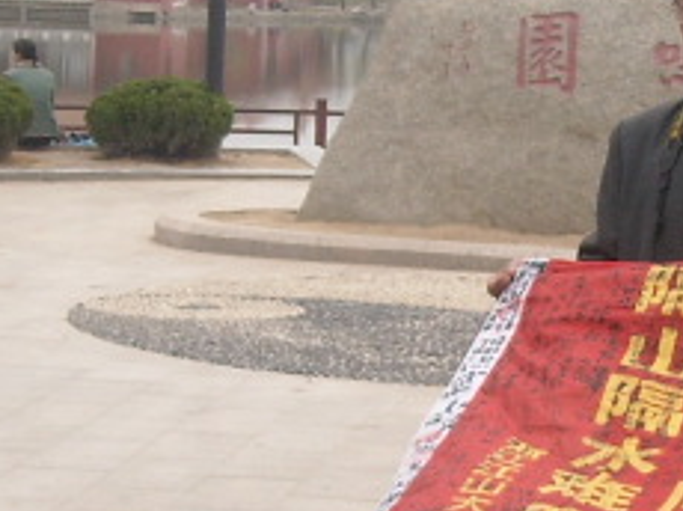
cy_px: 478
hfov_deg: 12.5
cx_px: 748
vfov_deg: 9.4
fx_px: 3075
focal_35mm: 156
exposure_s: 1/109
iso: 64
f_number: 5.6
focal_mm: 5.7
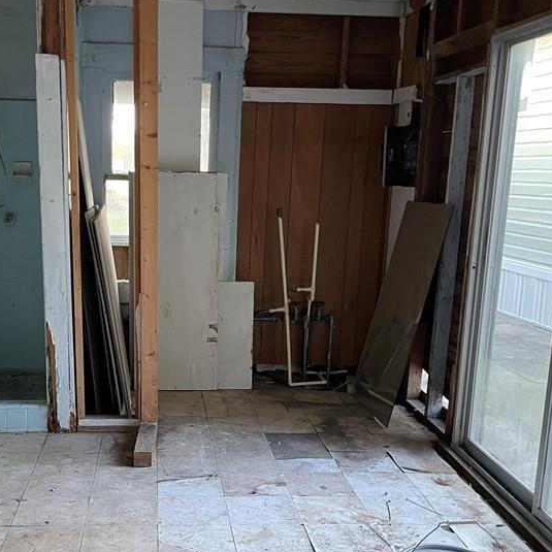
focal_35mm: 44
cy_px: 376
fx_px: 794
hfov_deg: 37.9
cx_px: 176
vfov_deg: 37.9
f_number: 1.6
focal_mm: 4.2
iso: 125
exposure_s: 1/67
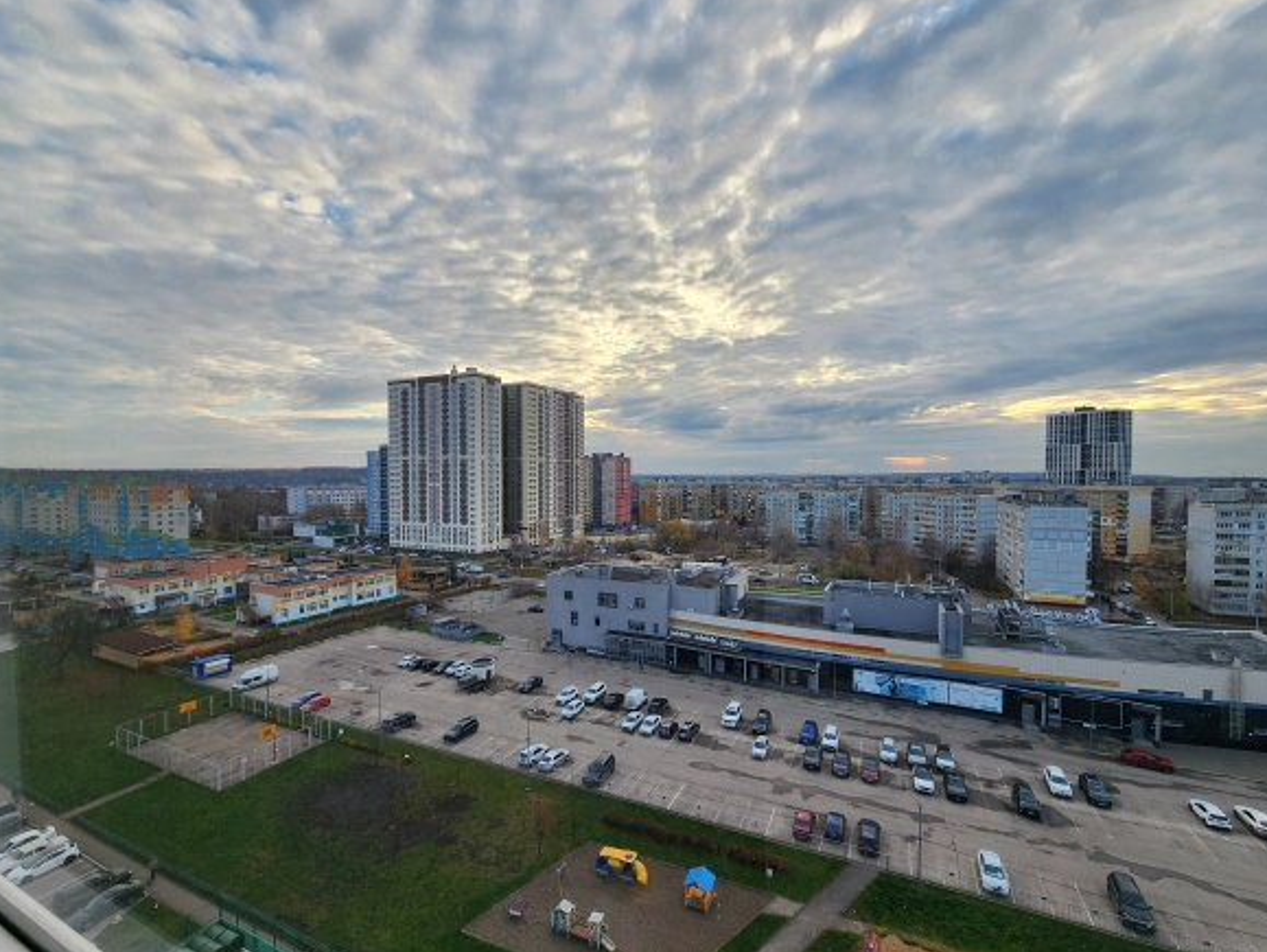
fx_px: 513
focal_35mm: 14
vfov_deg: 85.7
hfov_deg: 102.0
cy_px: 490
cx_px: 630
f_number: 2.2
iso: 50
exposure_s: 1/379
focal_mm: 2.2
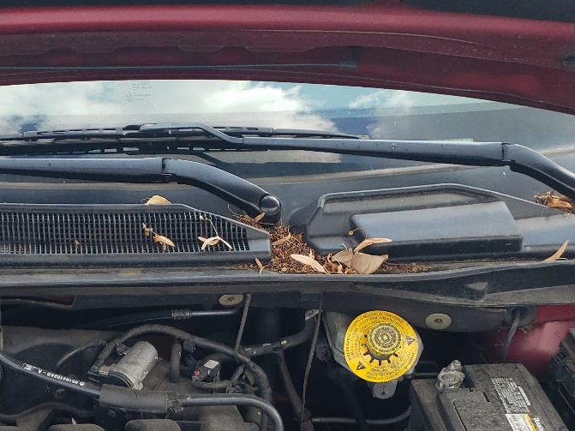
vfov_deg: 22.6
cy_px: 440
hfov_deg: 30.6
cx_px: 135
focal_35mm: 62
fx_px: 1030
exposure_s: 1/476
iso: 50
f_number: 1.5
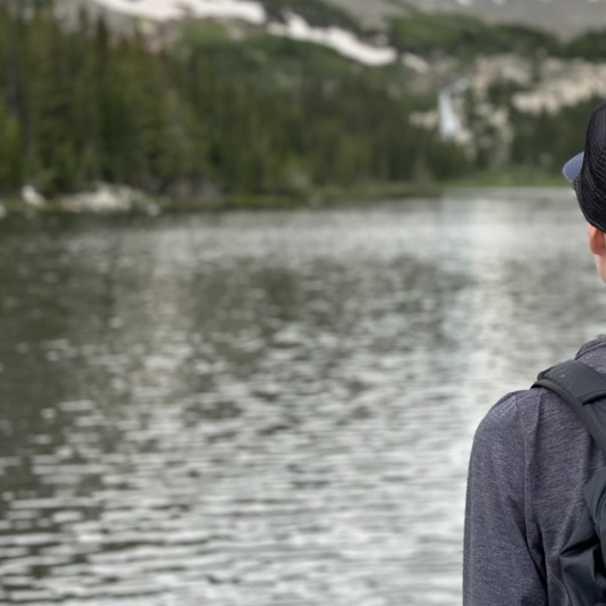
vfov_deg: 21.1
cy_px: 255
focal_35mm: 82
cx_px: 503
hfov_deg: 20.8
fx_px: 1624
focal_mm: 6.86
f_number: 1.78
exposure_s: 1/555
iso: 80
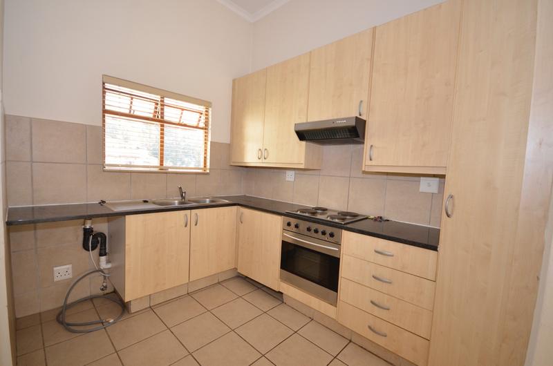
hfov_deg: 100.5
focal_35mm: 15
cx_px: 276
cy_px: 183
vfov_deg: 77.1
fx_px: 230
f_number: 5
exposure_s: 1/60
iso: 280
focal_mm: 10
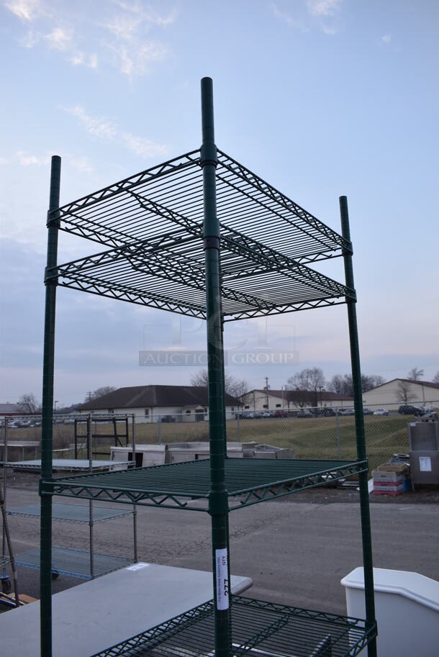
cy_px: 328
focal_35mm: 27
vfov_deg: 67.3
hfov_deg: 48.0
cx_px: 220
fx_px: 493
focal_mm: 18
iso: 320
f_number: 5.6
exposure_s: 1/250
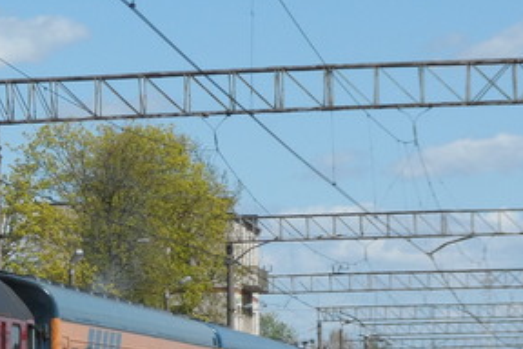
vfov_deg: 5.5
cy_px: 314
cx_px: -2
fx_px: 3617
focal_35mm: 249
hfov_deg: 8.2
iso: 80
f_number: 5
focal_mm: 15.9
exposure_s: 1/500
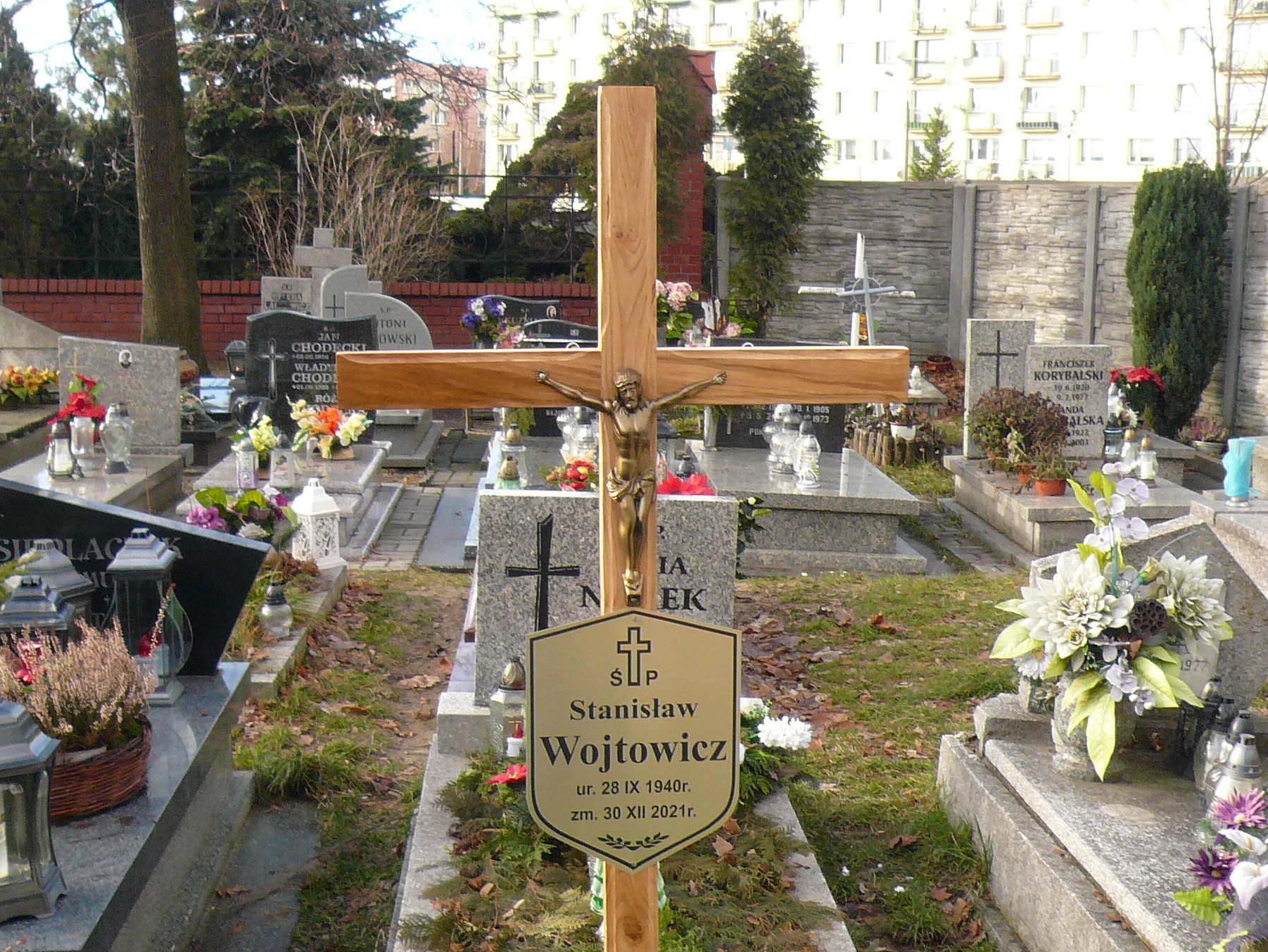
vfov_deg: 29.1
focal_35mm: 50
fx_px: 1832
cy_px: 498
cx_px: 693
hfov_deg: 38.1
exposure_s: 1/200
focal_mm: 4.7
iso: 100
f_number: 2.8
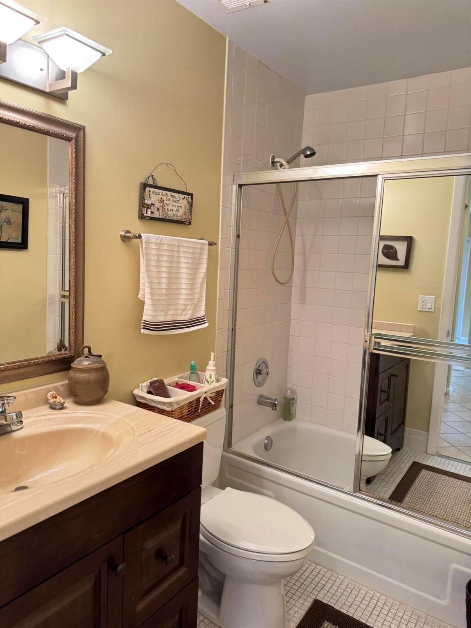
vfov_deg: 71.6
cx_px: 236
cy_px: 314
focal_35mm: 24
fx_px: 435
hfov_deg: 56.8
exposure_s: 1/60
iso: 320
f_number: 1.78
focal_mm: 6.76
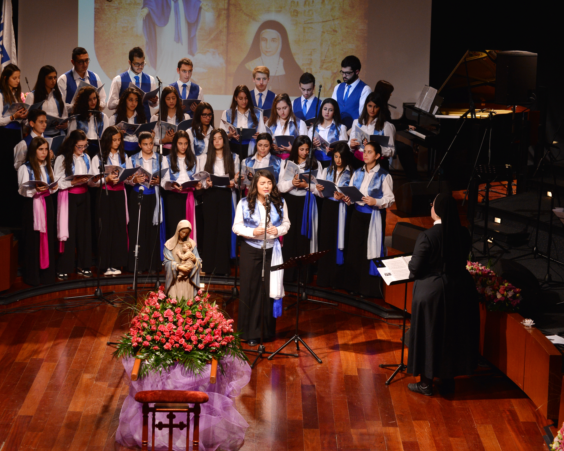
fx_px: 1602
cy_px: 225
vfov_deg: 16.0
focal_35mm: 96
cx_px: 258
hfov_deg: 20.0
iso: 800
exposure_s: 1/100
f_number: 7.1
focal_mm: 85
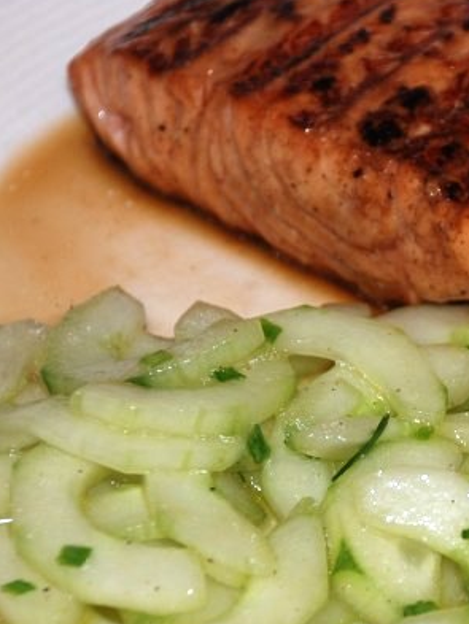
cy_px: 379
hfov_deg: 5.0
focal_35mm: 294
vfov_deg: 6.7
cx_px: 531
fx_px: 5308
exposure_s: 1/60
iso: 160
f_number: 5.6
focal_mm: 100
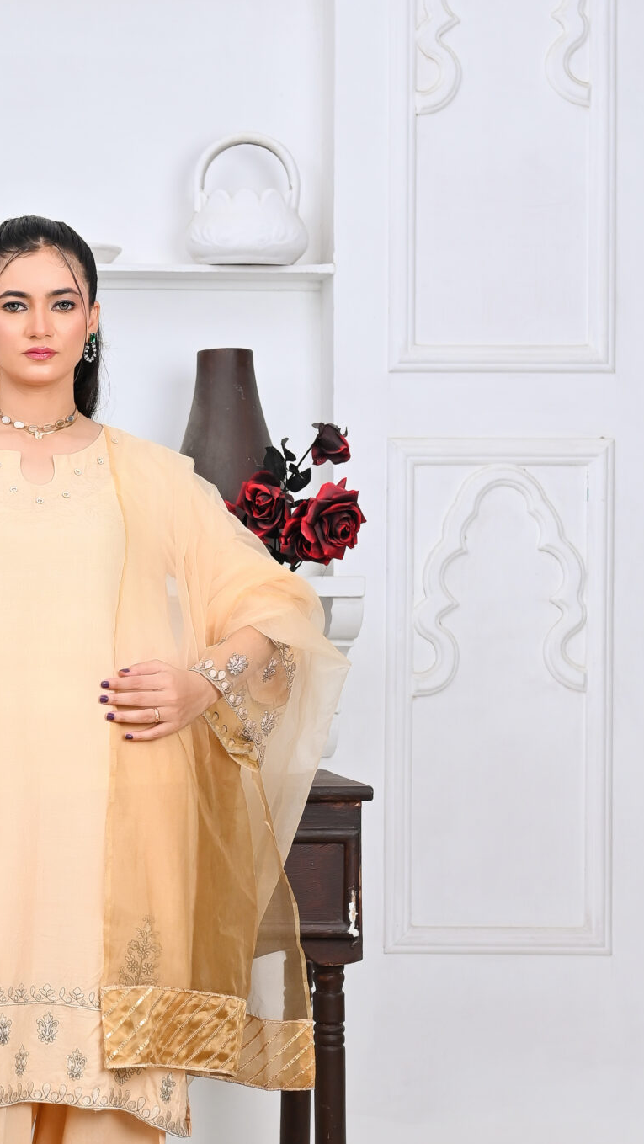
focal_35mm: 69
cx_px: -14
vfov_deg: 30.5
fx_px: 2094
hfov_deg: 17.1
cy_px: 631
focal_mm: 35
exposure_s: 1/160
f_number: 4
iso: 320
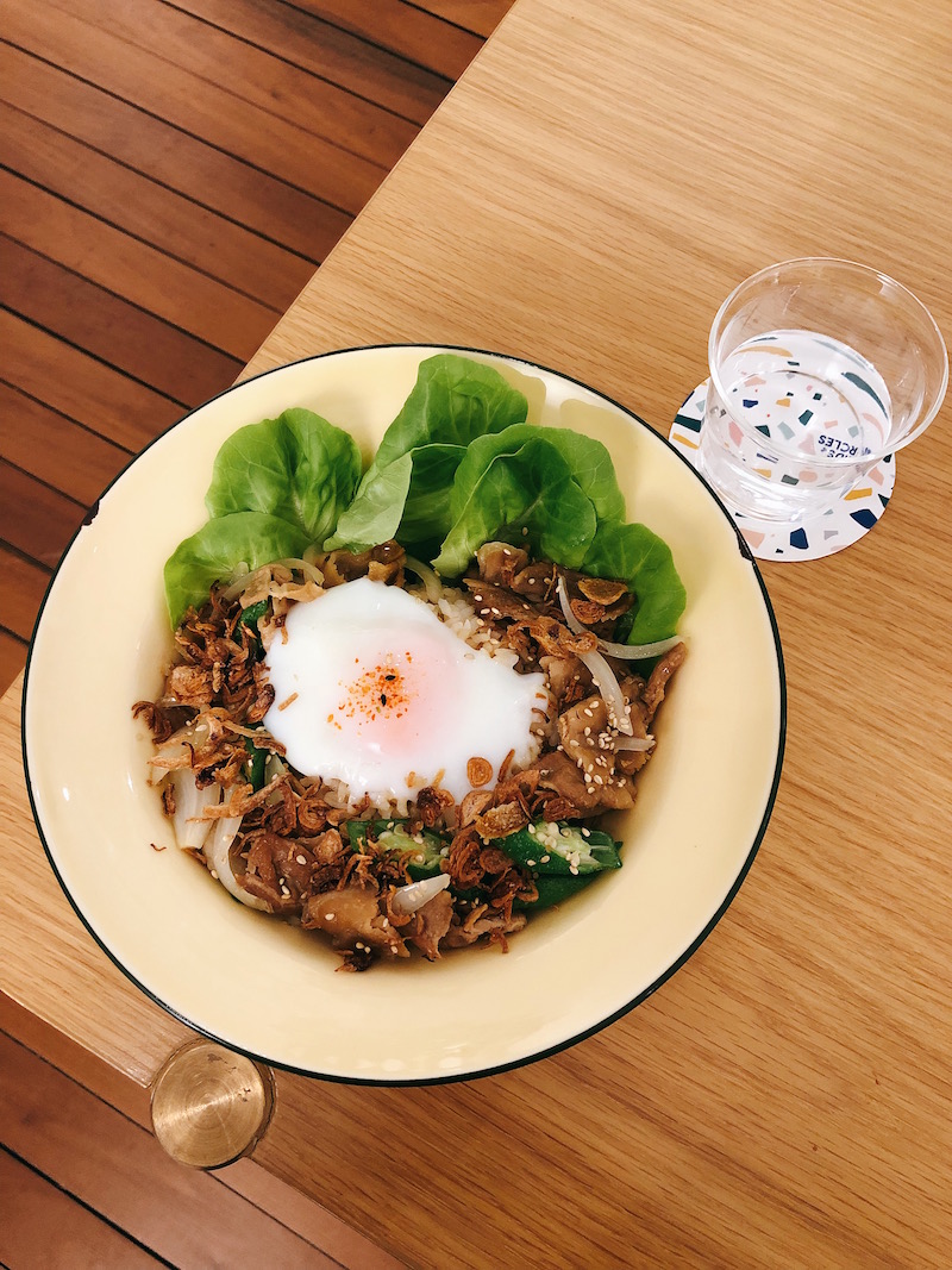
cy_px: 635
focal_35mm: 28
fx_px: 1027
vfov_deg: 63.4
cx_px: 476
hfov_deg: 49.7
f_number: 1.8
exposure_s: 1/15
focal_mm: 3.99
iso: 64
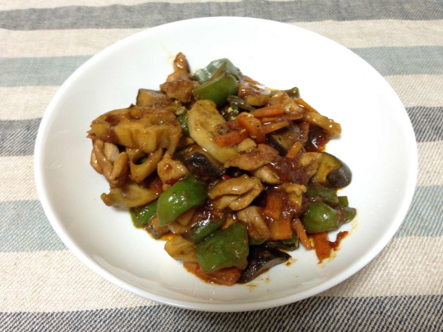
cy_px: 166
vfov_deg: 42.9
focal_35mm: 33
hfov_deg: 55.4
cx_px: 222
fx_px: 422
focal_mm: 4.12
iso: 200
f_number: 2.4
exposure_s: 1/20
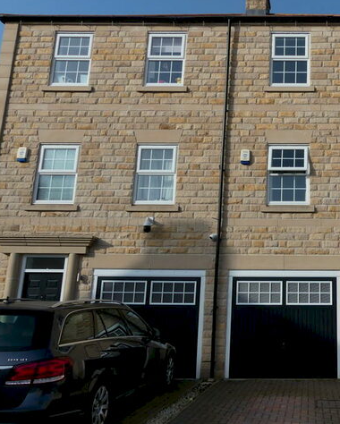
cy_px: 202
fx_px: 452
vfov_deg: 50.2
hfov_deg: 38.2
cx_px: 310
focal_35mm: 36
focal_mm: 4.5
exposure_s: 1/1000
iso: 100
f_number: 4
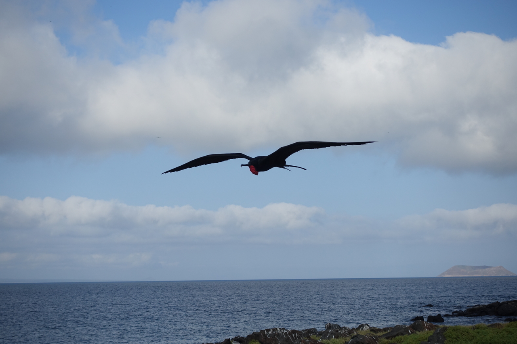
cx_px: 258
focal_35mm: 66
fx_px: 948
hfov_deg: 30.5
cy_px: 172
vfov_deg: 20.6
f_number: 4
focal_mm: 24.09
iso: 125
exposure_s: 1/200
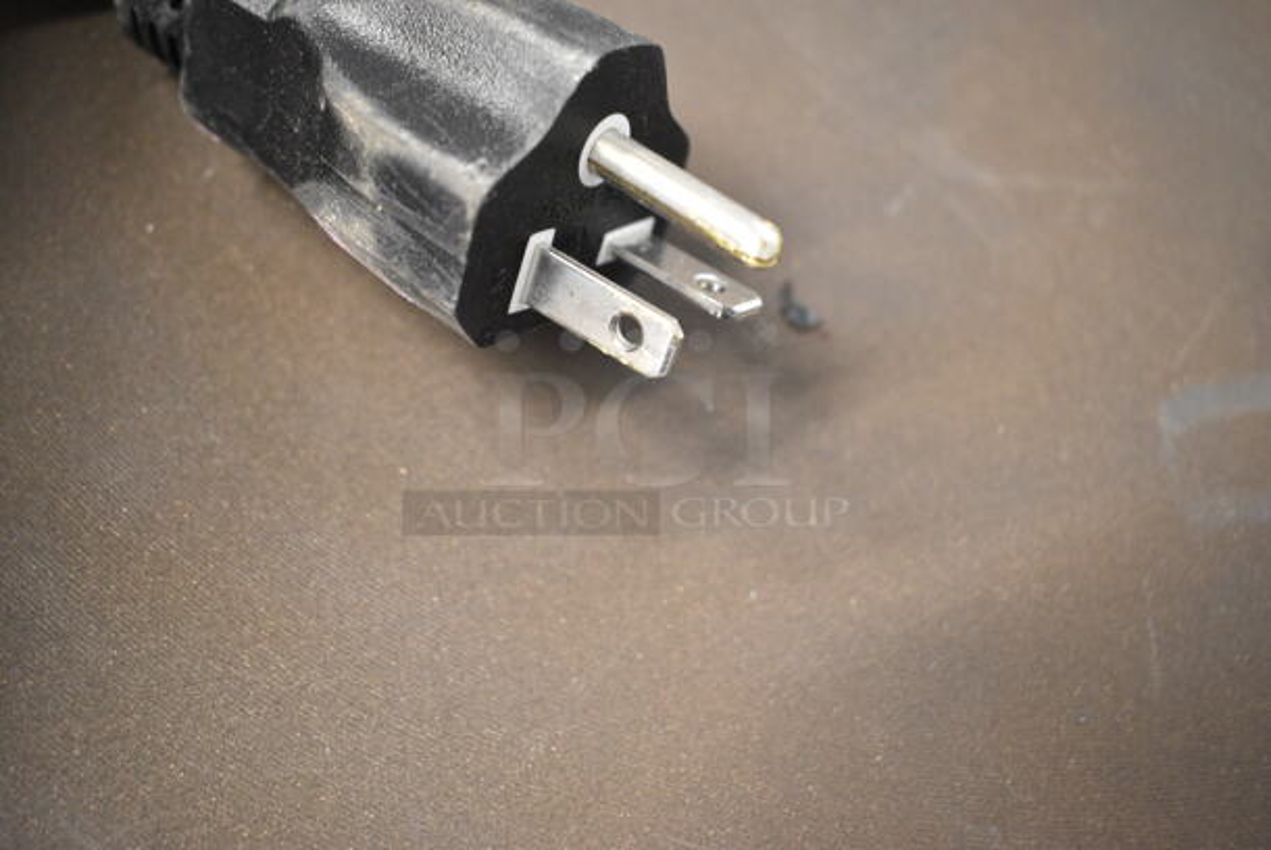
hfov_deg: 49.5
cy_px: 425
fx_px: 1378
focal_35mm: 39
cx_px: 636
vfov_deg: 34.3
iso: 2500
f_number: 4
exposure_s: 1/40
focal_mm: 26
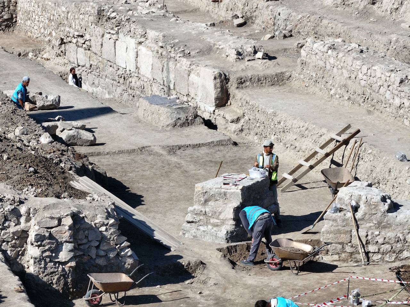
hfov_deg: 11.9
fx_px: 1966
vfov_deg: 8.9
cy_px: 154
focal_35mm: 166
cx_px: 205
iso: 100
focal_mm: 30.71
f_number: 3.4
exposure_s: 1/640
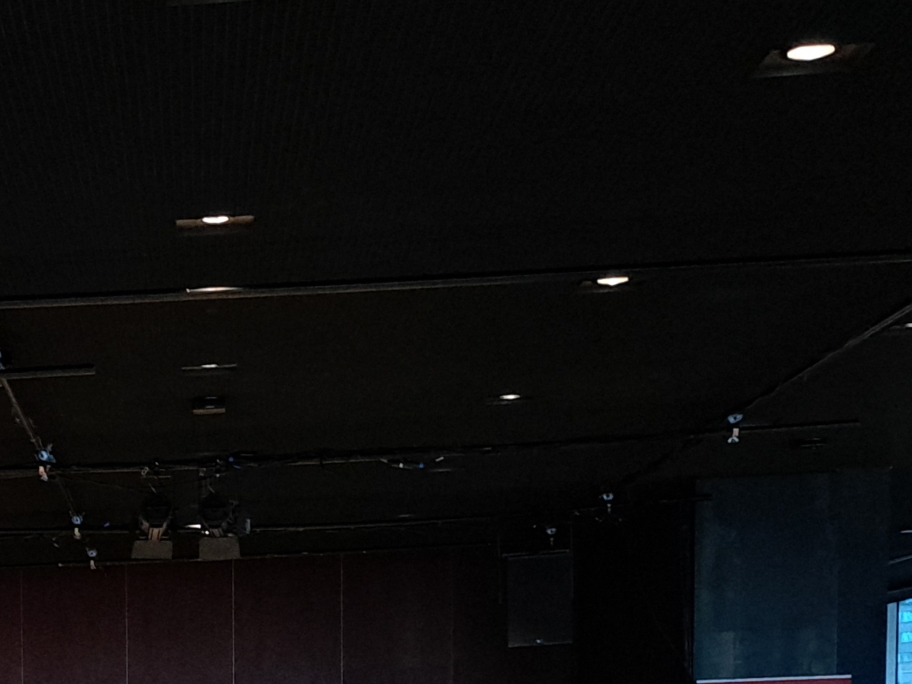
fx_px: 2319
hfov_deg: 20.9
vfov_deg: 15.5
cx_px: -155
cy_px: 1017
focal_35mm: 88
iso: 250
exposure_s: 1/50
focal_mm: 5.23
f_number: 1.8
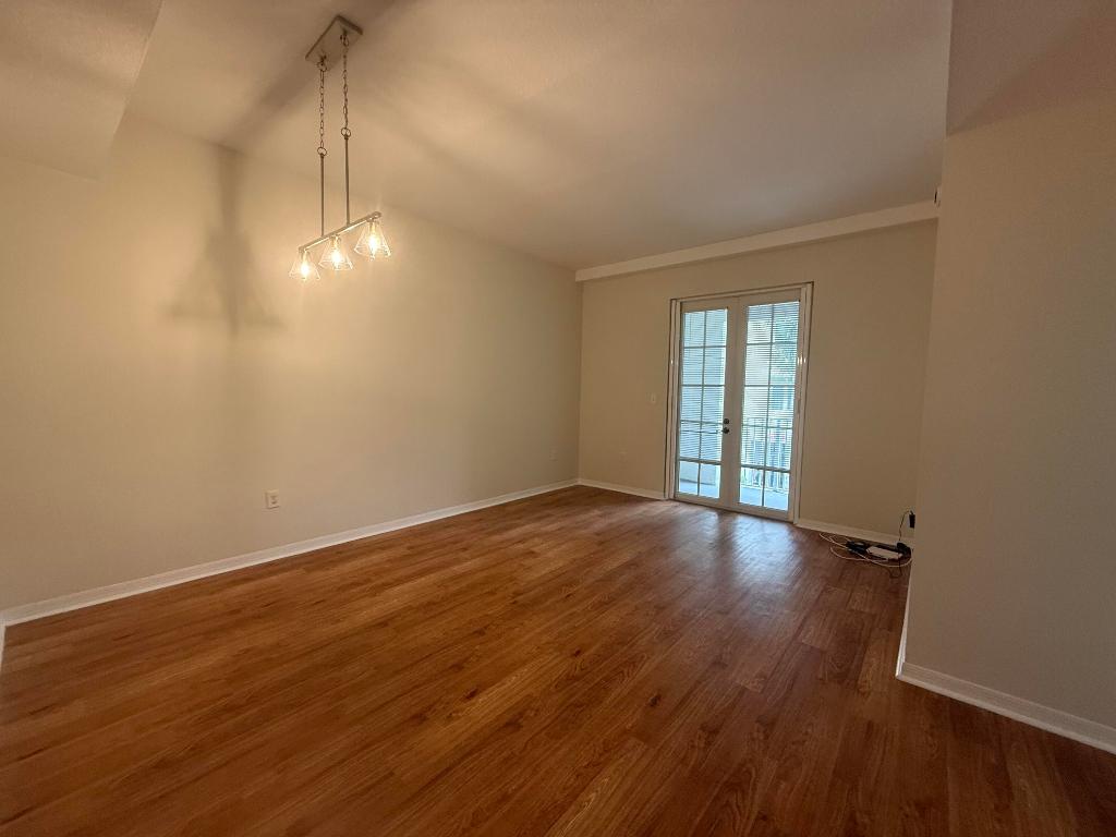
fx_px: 451
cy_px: 418
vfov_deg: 85.7
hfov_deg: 102.1
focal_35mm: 14
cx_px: 558
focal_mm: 2.22
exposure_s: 1/60
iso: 200
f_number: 2.2
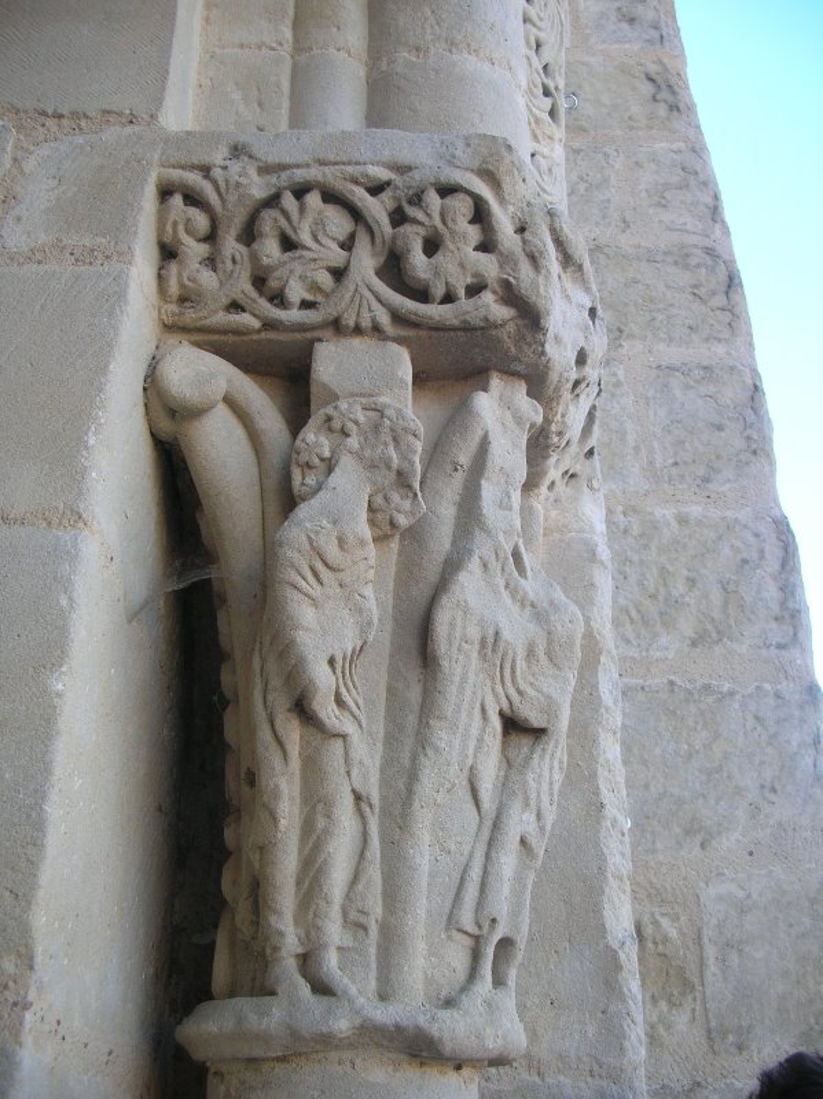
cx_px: 412
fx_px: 1111
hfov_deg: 40.7
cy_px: 550
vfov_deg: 52.7
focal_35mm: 35
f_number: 2.8
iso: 50
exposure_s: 1/104
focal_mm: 5.8
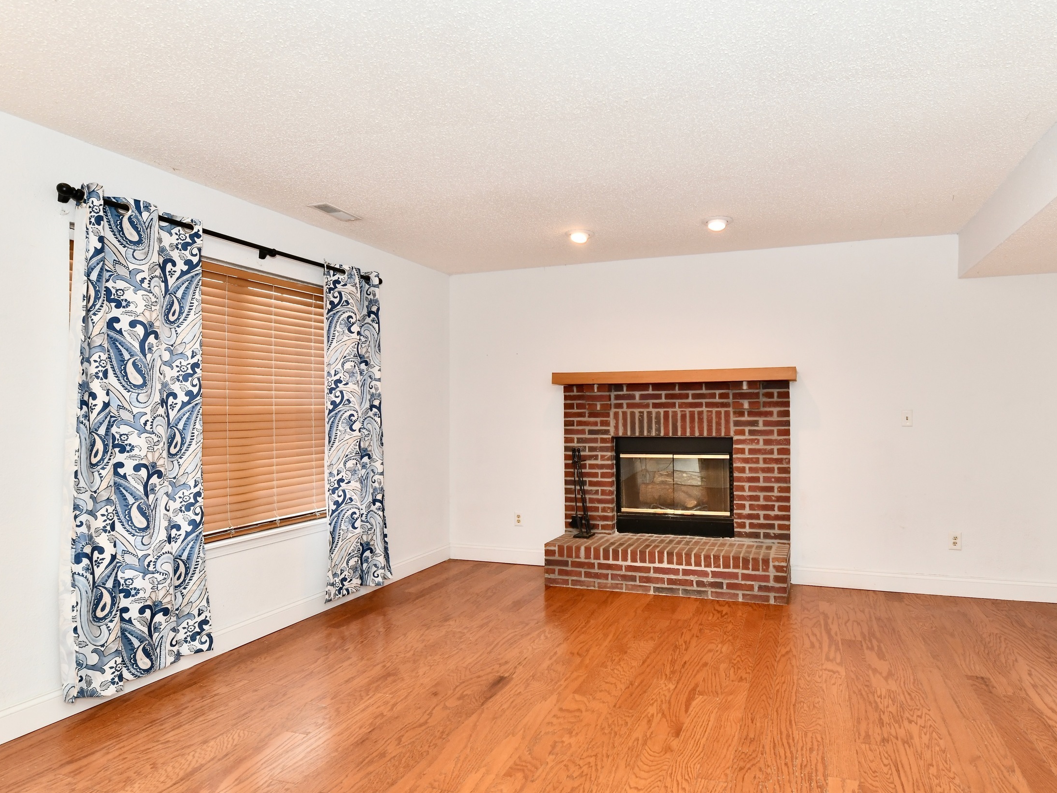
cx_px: 628
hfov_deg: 83.7
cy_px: 425
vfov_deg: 68.6
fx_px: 580
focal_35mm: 19
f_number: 6.3
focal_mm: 14
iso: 640
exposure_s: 1/60
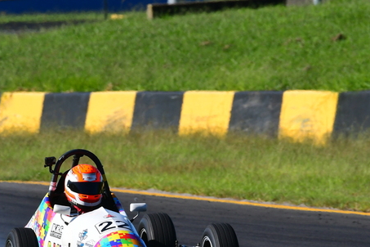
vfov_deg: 1.1
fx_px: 13072
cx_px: 105
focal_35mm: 1272
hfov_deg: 1.6
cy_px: 173
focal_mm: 480
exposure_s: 1/640
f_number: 13
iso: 500
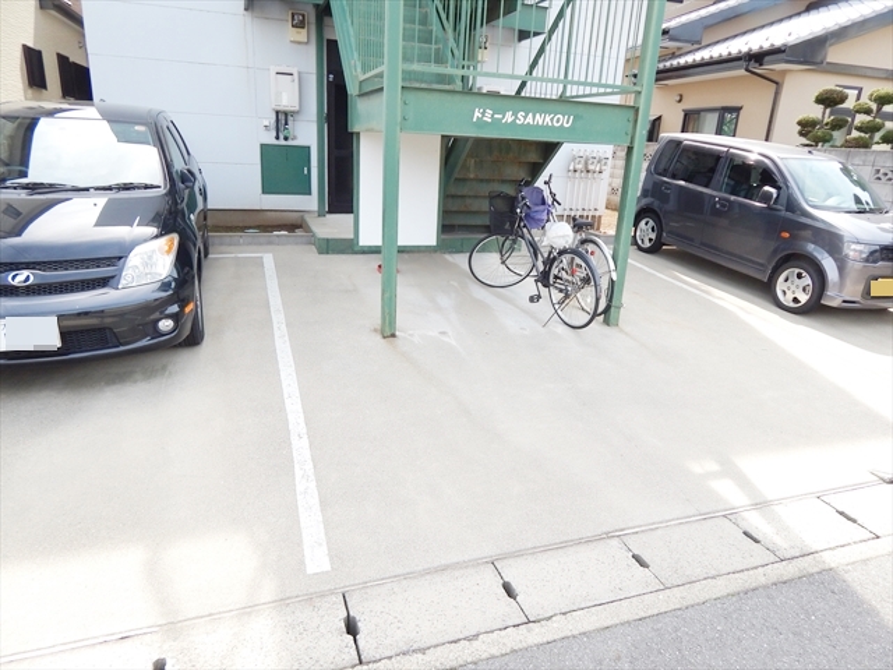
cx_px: 446
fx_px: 593
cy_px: 335
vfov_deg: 58.9
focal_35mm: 23
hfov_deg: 73.9
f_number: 3
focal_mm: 4
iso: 125
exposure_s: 1/250
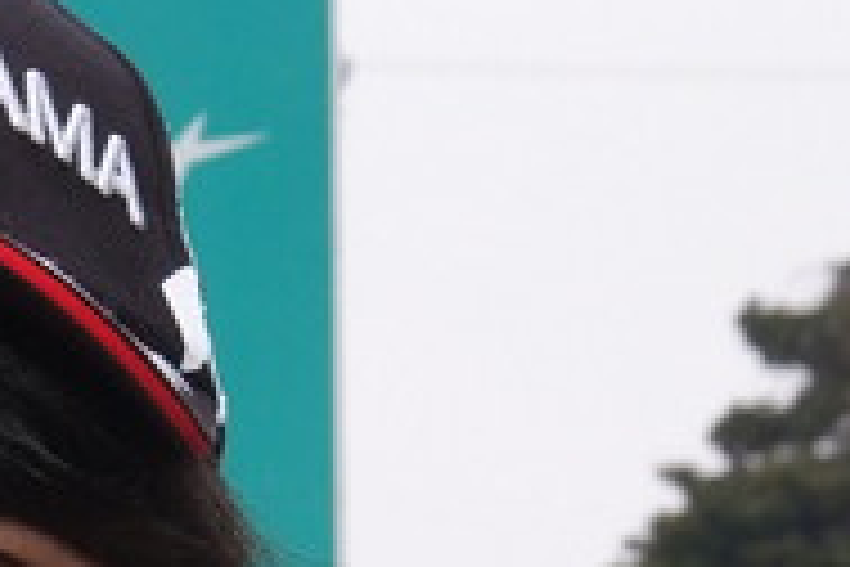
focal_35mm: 275
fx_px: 6493
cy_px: 1040
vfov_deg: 4.9
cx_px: -333
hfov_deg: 7.4
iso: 800
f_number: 11
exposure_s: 1/250
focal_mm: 48
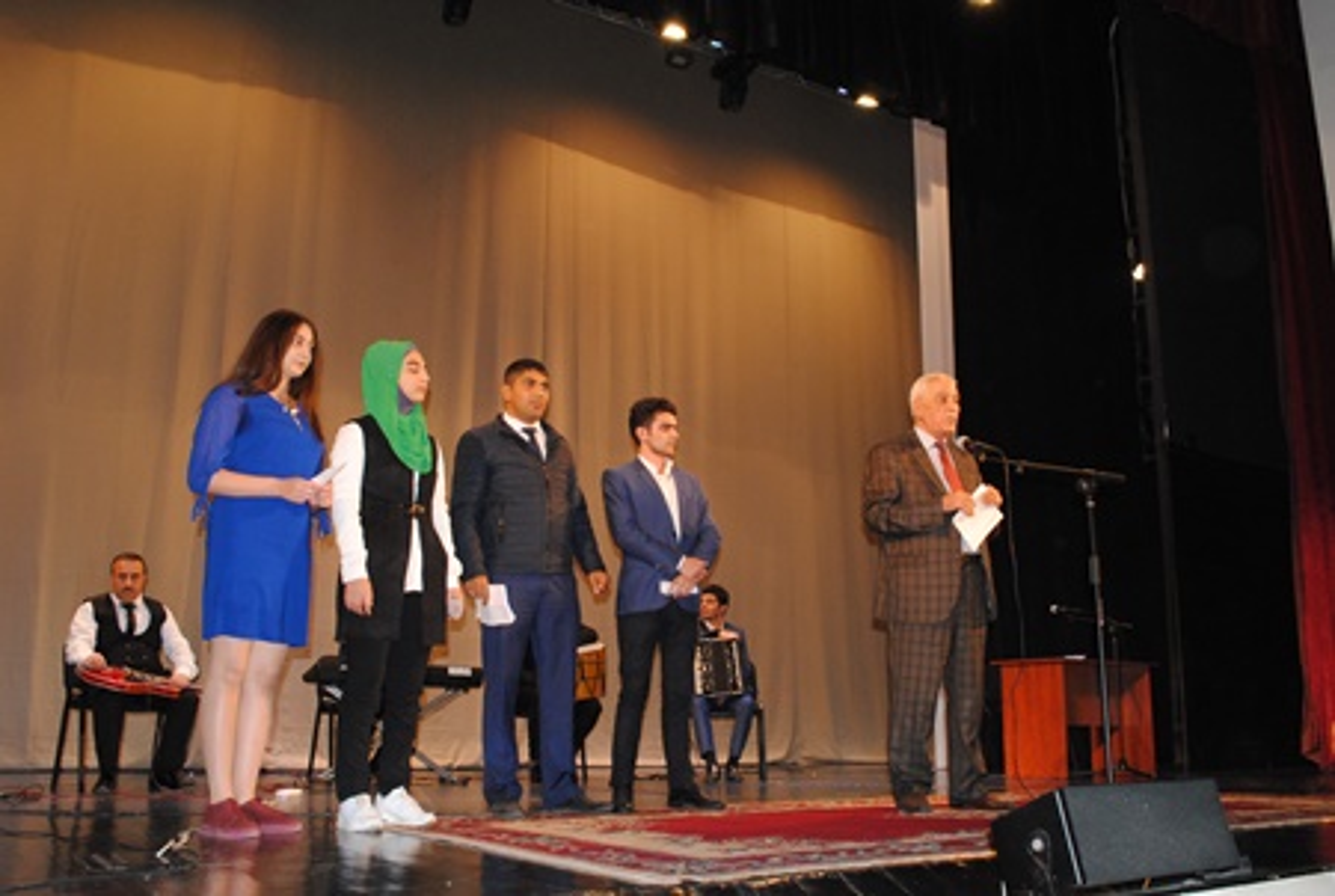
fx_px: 1226
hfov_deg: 57.1
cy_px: 448
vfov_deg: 40.1
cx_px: 668
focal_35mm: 33
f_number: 7.1
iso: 800
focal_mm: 22
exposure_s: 1/60
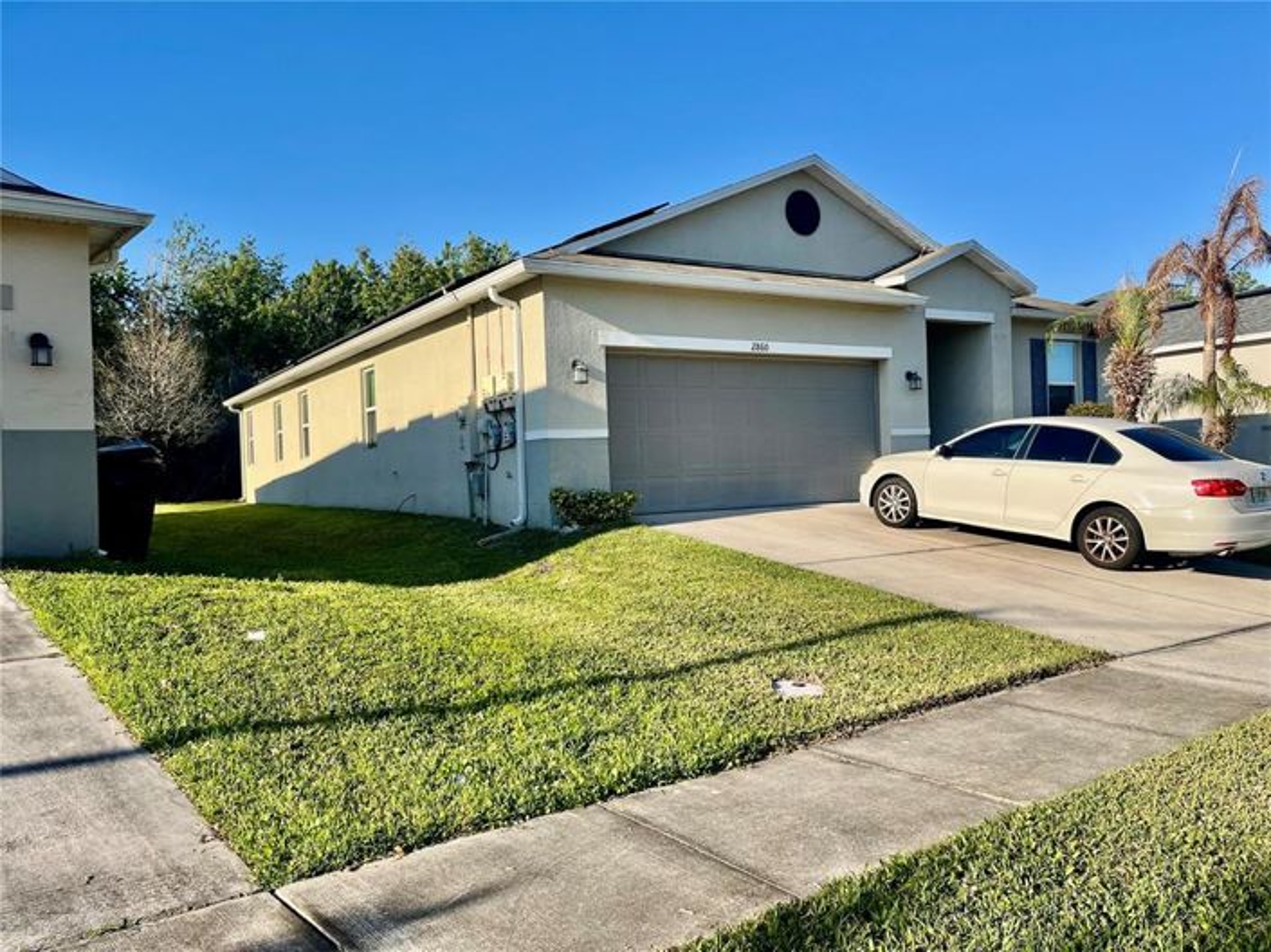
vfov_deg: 53.0
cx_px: 636
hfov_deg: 67.3
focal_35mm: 26
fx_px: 954
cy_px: 476
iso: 50
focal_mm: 5.1
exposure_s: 1/2410
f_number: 1.6
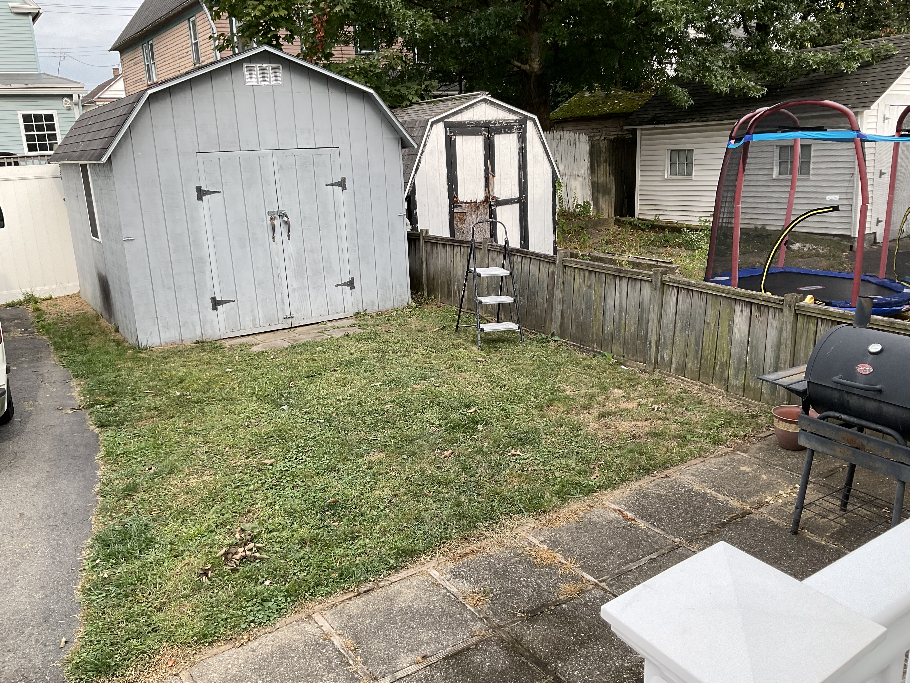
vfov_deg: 48.2
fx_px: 762
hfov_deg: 61.7
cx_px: 455
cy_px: 342
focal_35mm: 29
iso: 16
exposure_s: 1/346
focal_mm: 3
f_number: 1.8
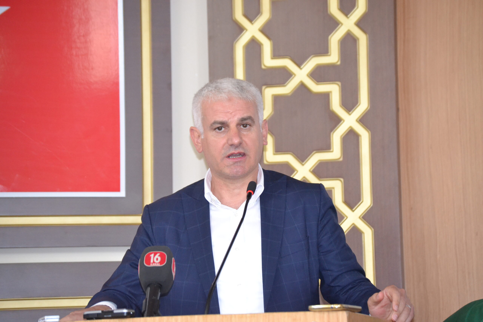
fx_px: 2012
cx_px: 242
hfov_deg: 13.7
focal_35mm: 150
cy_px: 161
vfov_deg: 9.1
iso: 2500
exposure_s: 1/60
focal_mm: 100
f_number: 4.8
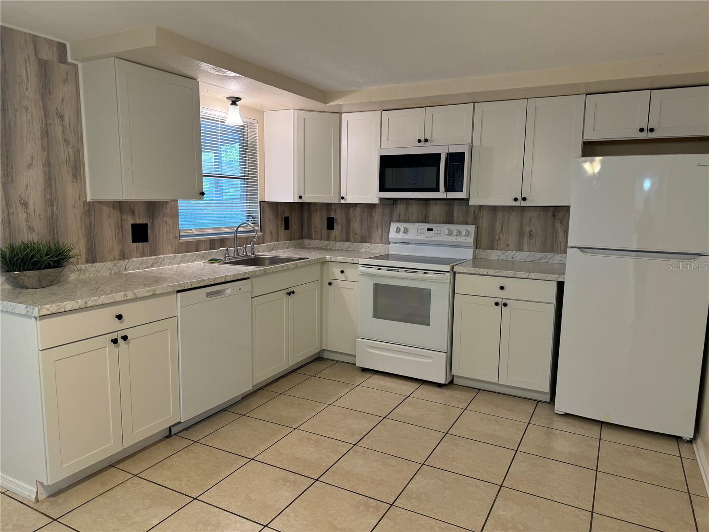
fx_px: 492
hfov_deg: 71.6
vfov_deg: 56.8
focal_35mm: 24
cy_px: 266
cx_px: 354
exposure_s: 1/60
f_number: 1.78
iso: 125
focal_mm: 6.76
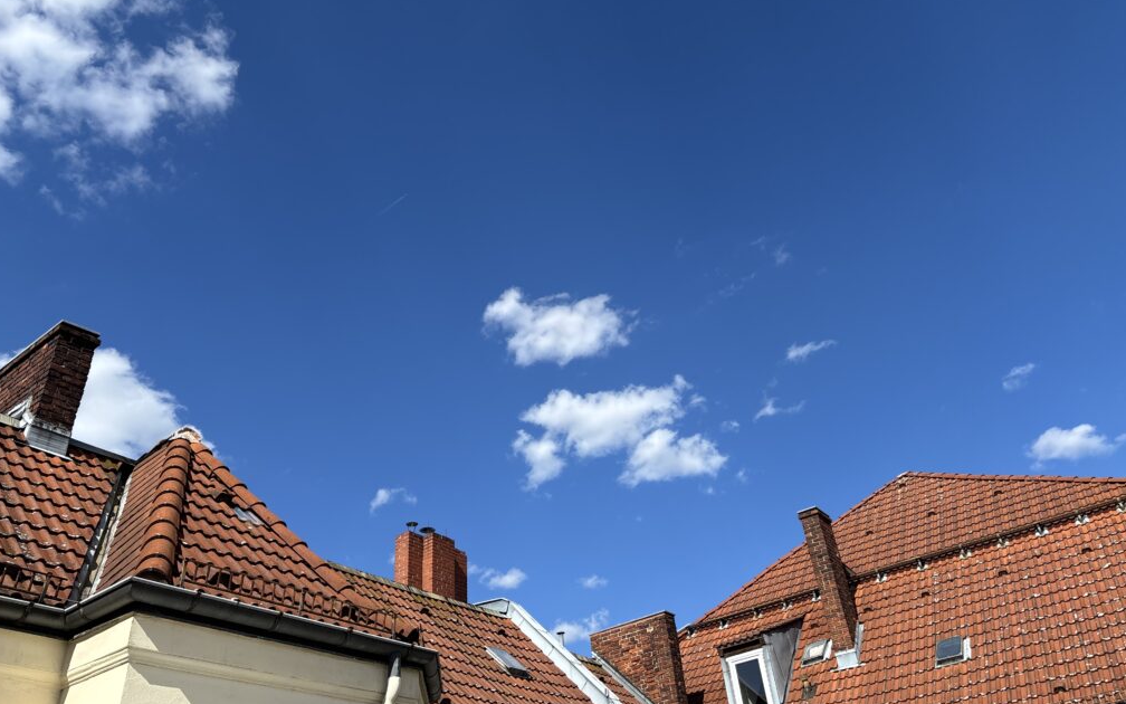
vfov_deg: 44.5
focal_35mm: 28
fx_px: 859
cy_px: 314
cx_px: 561
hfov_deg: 66.5
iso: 50
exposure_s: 1/2933
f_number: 1.6
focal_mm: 5.96
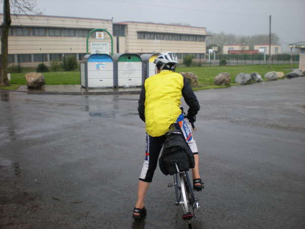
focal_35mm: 38
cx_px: 152
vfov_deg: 37.7
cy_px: 114
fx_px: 335
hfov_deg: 49.0
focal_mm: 6.3
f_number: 3.1
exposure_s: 1/67.3
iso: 98
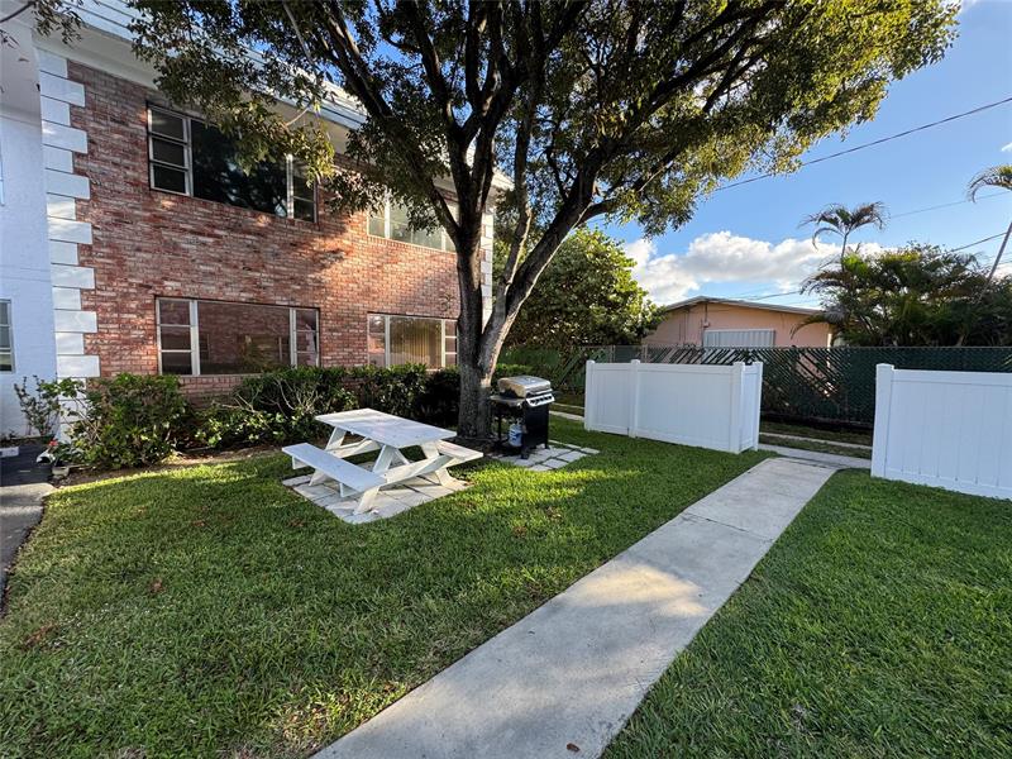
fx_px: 409
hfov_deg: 102.1
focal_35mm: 14
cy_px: 380
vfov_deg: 85.7
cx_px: 506
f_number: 2.2
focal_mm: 2.22
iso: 40
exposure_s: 1/343
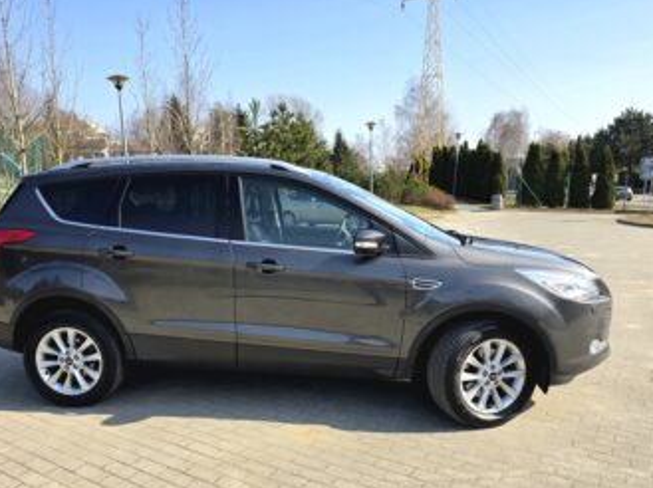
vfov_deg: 49.5
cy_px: 284
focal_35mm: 28
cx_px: 294
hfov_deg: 63.4
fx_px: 528
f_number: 1.4
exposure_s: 1/5000
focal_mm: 6.5
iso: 64
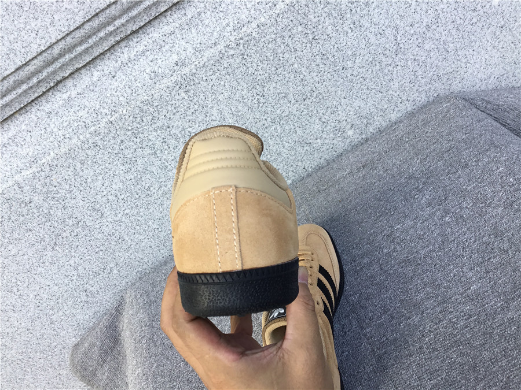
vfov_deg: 45.4
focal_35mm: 31
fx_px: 467
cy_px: 195
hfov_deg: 58.4
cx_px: 260
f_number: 2.4
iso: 32
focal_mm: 3.3
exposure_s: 1/100
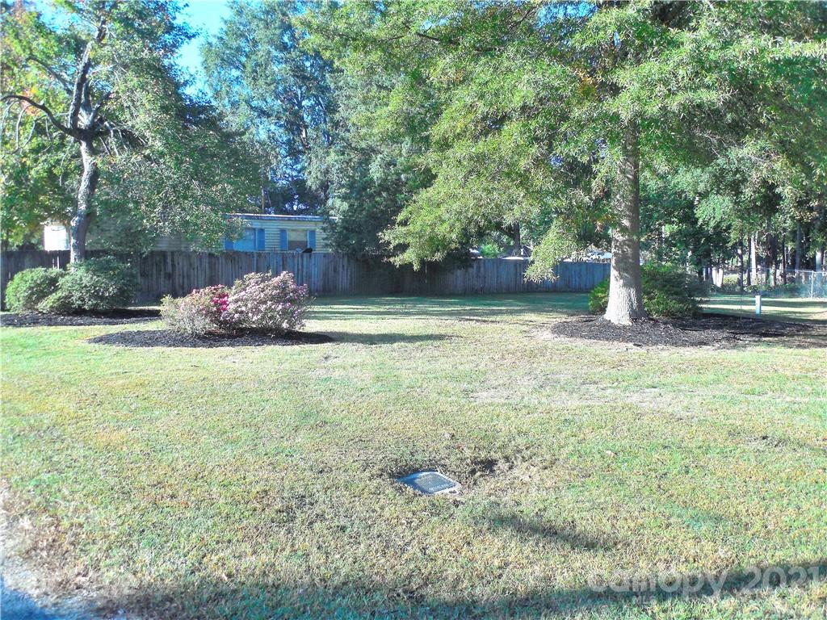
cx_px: 414
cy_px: 310
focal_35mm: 31
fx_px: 741
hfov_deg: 58.4
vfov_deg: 45.4
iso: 125
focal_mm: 5.6
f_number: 3.6
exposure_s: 1/400
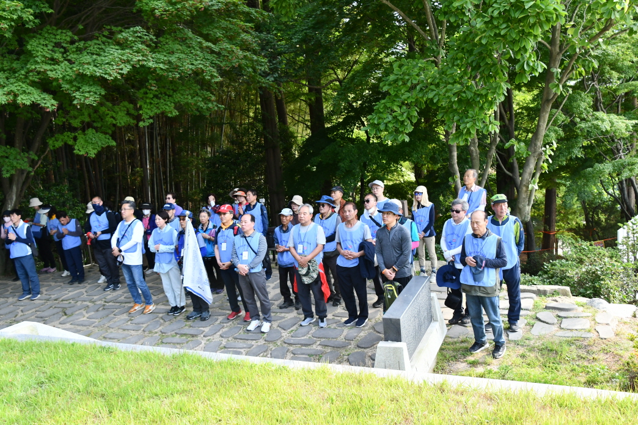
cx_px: 319
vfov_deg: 42.3
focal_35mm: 31
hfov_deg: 60.3
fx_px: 549
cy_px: 212
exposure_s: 1/320
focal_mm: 21
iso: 800
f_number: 7.1
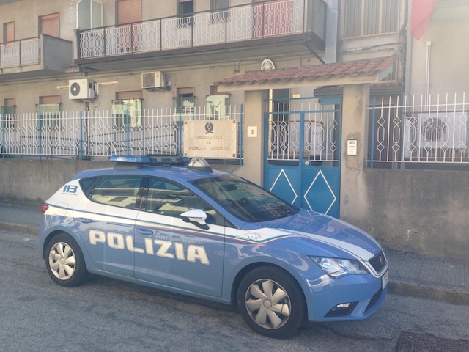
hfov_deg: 55.4
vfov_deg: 42.9
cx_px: 234
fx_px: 447
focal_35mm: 33
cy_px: 176
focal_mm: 4.12
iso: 50
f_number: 2.4
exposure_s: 1/427
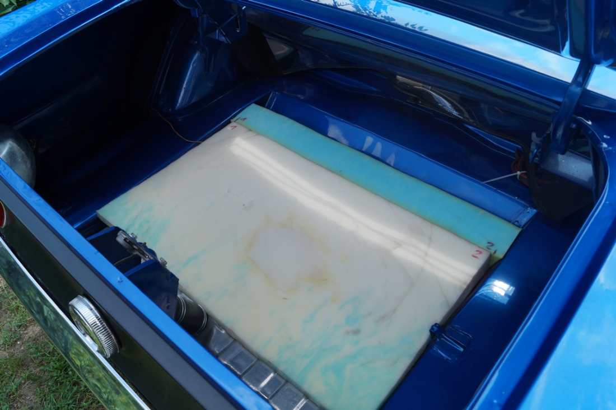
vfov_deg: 47.9
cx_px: 308
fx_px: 462
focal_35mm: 27
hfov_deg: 67.4
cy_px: 205
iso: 100
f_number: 6.3
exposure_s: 1/200
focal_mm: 18
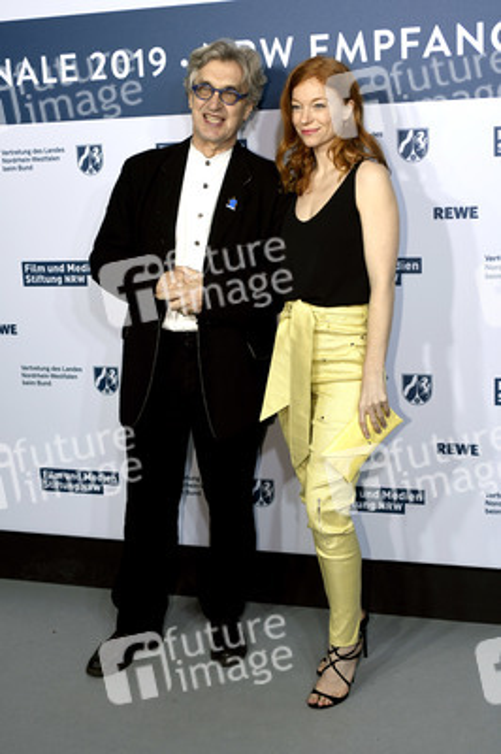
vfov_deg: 44.5
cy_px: 377
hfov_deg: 30.5
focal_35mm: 44
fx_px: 920
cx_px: 250
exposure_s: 1/400
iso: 800
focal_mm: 44
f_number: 4
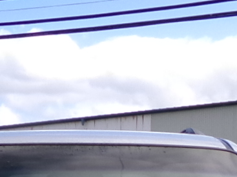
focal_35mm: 134
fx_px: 917
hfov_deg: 14.7
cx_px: 94
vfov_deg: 9.4
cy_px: 470
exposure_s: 1/600
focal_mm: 4.3
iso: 100
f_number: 3.7
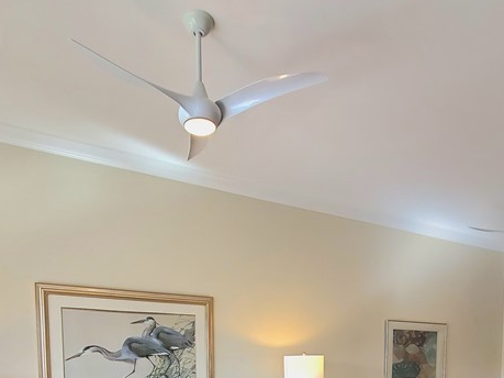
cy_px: 396
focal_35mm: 29
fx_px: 422
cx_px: 276
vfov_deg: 40.7
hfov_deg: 61.6
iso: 80
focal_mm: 1.8
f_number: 2.2
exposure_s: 1/60.2
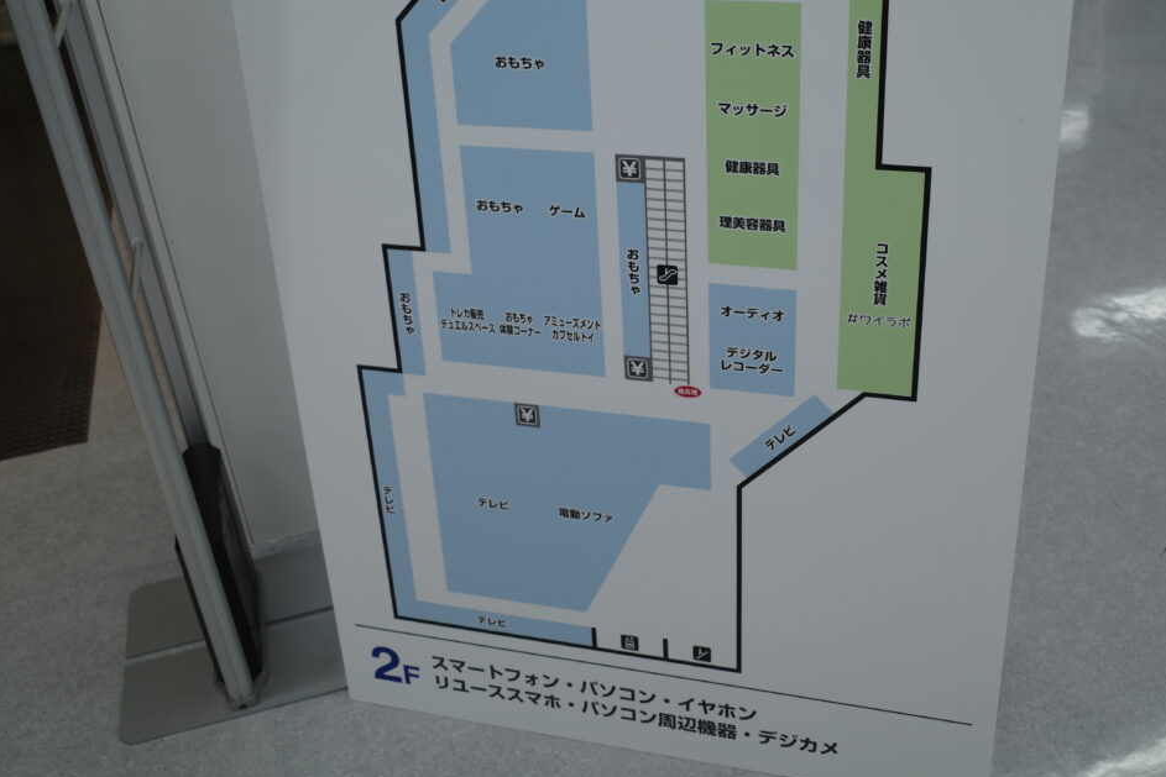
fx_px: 1231
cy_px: 280
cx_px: 670
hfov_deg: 50.5
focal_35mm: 38
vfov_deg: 34.8
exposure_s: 1/125
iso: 100
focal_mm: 18.3
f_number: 2.8
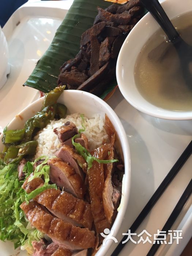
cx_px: 96
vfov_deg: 61.7
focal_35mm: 29
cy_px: 128
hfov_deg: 48.2
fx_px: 214
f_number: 2.2
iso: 50
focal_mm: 4.15
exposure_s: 1/33
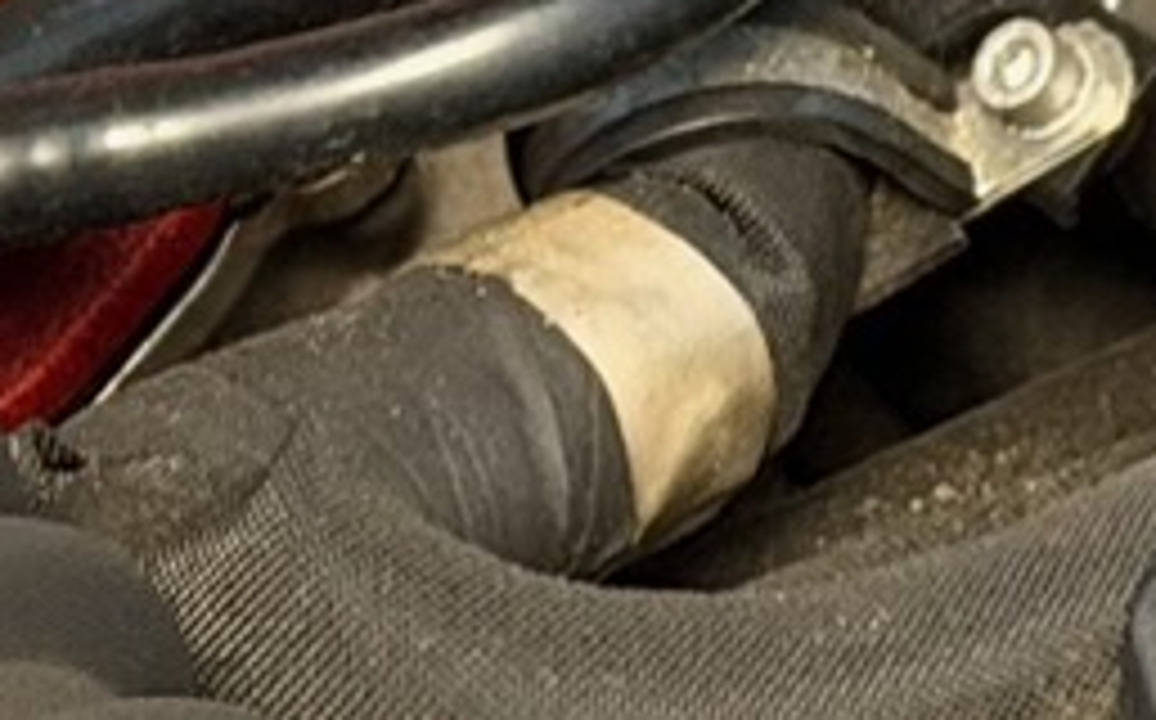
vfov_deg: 3.2
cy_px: -454
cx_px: 180
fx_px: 12777
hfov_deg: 5.2
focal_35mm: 406
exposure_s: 1/25
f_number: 1.78
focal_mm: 6.76
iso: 400
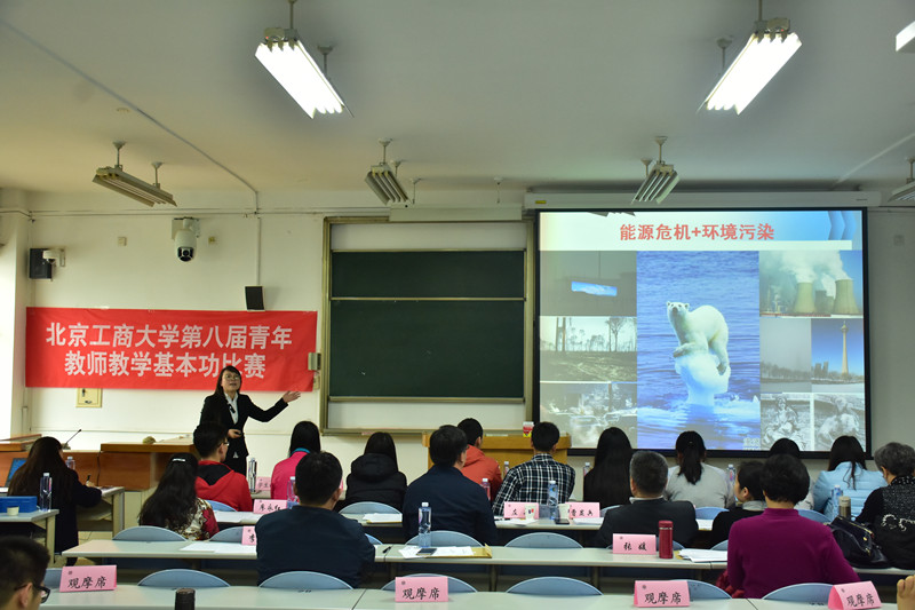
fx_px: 991
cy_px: 305
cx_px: 458
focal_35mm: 39
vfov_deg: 34.2
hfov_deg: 49.6
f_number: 4.5
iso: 1000
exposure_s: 1/125
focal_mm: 26
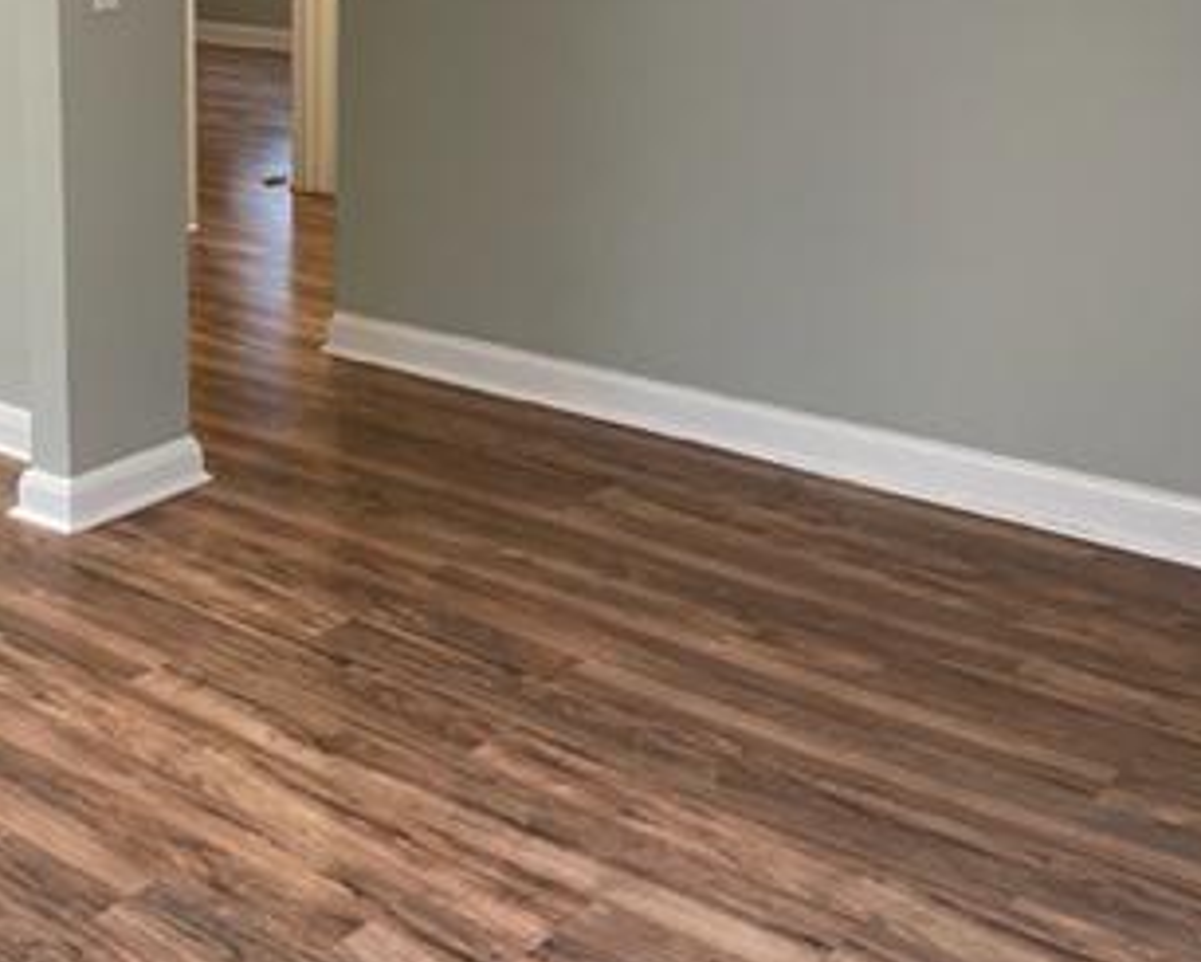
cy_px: 224
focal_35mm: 53
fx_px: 1884
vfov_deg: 28.2
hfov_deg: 32.9
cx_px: 51
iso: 100
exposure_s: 1/60
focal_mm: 5.1
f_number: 1.6
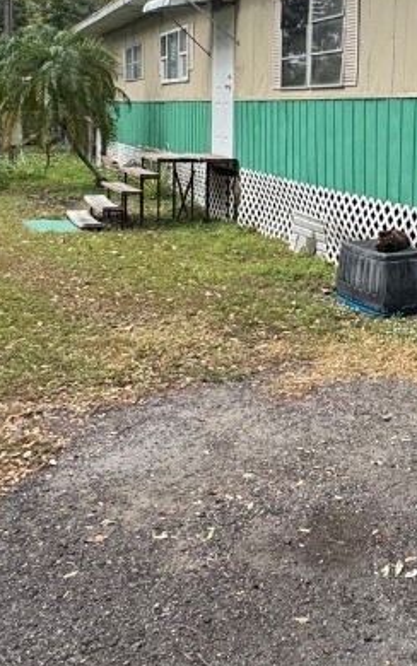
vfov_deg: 49.1
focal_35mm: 39
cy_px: 196
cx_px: 460
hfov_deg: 29.5
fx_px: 709
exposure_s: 1/377
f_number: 2.2
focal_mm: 2.22
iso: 40
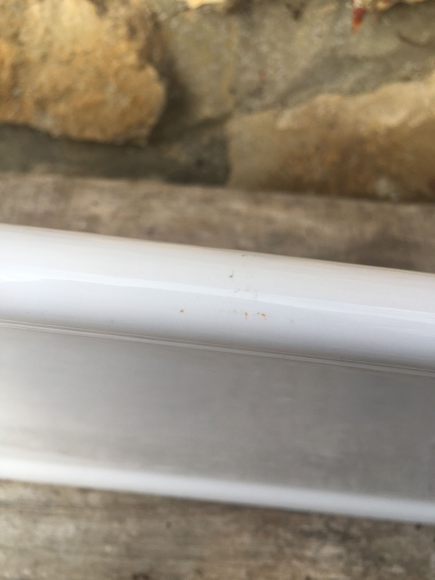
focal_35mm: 29
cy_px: 290
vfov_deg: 61.7
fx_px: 486
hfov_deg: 48.2
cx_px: 218
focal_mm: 4.15
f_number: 2.2
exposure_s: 1/674
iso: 25
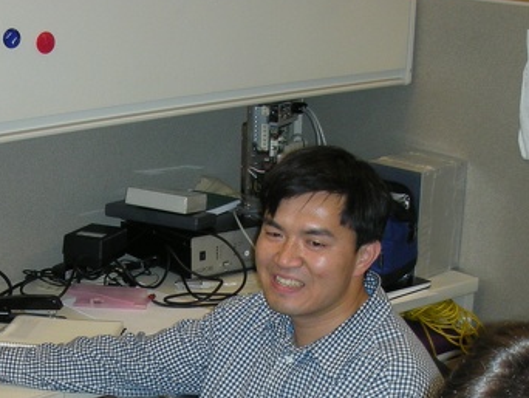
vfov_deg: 17.6
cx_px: 102
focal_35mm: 81
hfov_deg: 23.7
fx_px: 1239
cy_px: 440
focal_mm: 5.8
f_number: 2.8
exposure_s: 1/60
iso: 97
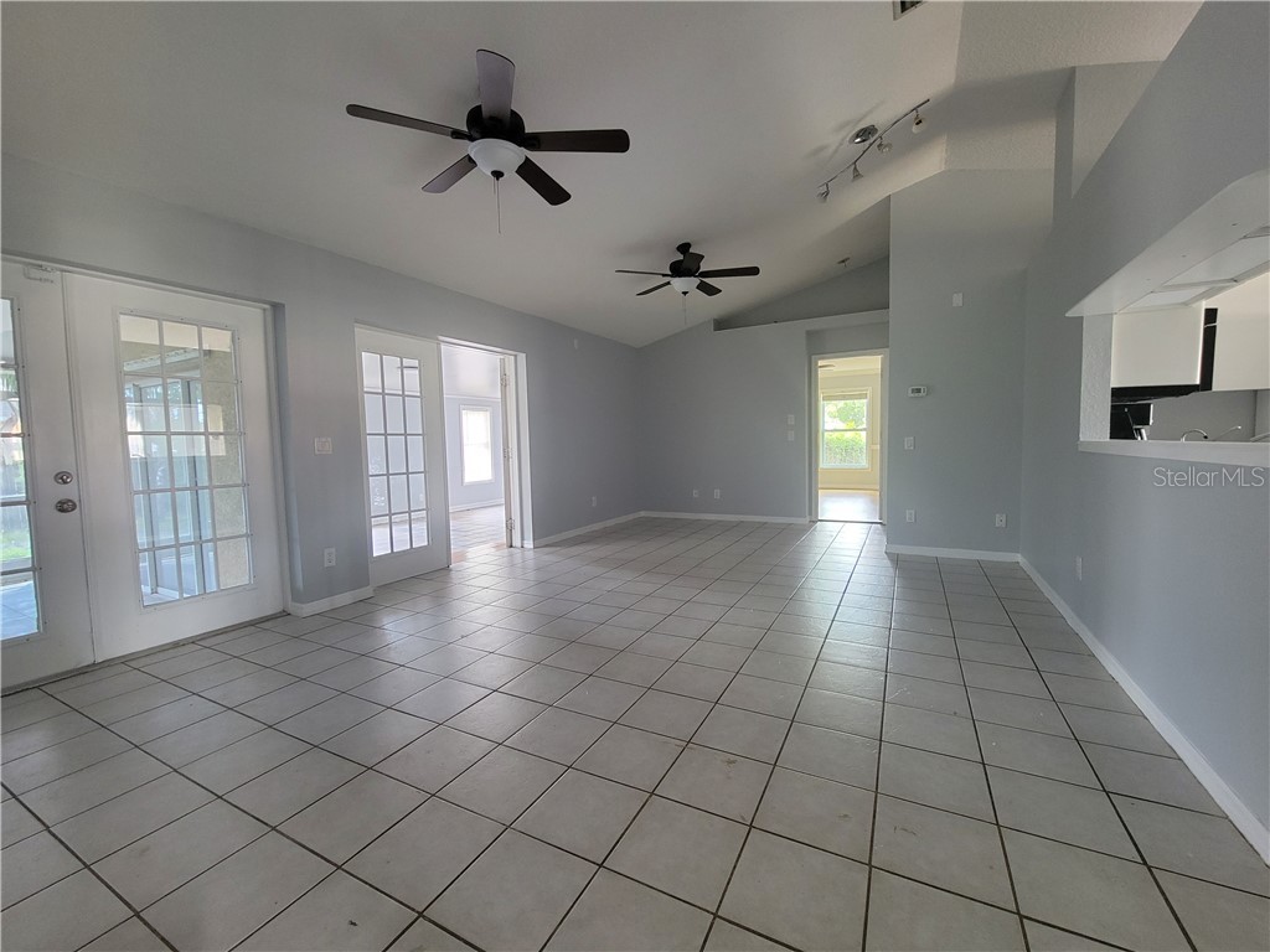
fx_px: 477
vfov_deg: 89.9
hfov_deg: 106.2
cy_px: 476
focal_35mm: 13
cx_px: 635
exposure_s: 1/39
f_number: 2.2
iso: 320
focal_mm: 2.2
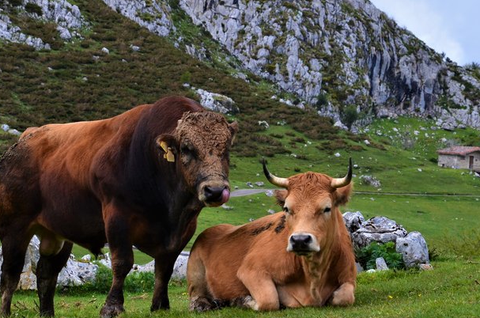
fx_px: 2763
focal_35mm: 208
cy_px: 172
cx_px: 181
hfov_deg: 9.9
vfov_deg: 6.6
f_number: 11
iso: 400
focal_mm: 105
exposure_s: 1/400
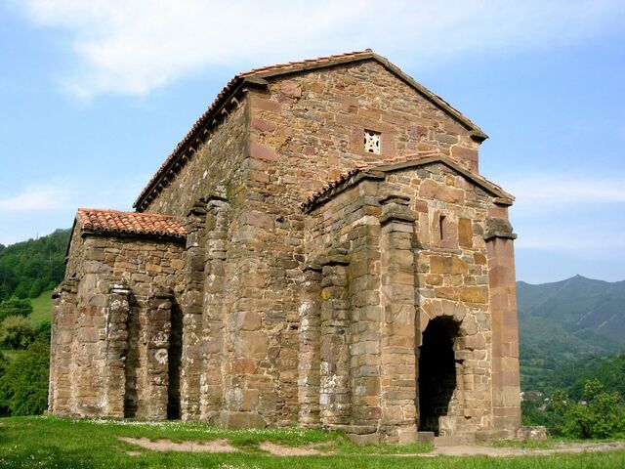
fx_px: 686
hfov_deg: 49.0
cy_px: 234
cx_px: 312
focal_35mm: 38
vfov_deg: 37.7
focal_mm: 7.8
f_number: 4.8
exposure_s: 1/430
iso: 79
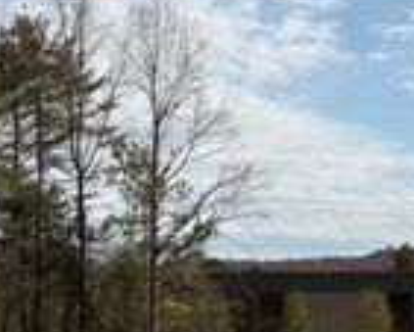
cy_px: 178
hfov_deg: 21.0
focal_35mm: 90
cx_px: 82
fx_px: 1104
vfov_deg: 17.1
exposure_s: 1/5348
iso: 50
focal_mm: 5.96
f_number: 1.6
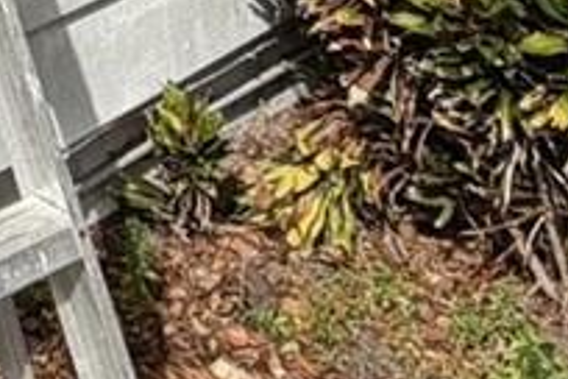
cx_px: -457
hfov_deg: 15.4
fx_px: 1799
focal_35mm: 114
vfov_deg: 9.3
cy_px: -794
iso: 20
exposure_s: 1/1211
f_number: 2.2
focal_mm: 2.22
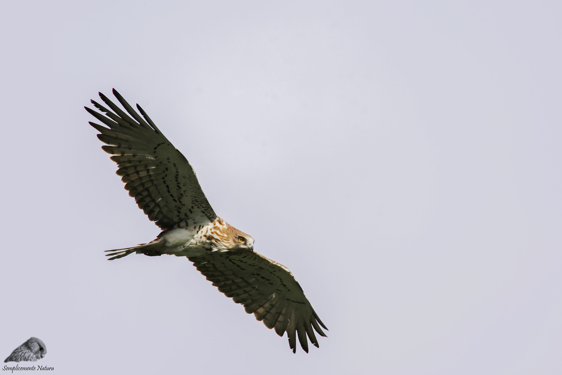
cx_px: 281
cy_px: 188
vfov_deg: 1.5
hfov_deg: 2.3
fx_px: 14049
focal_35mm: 900
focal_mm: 600
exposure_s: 1/640
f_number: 8
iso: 400
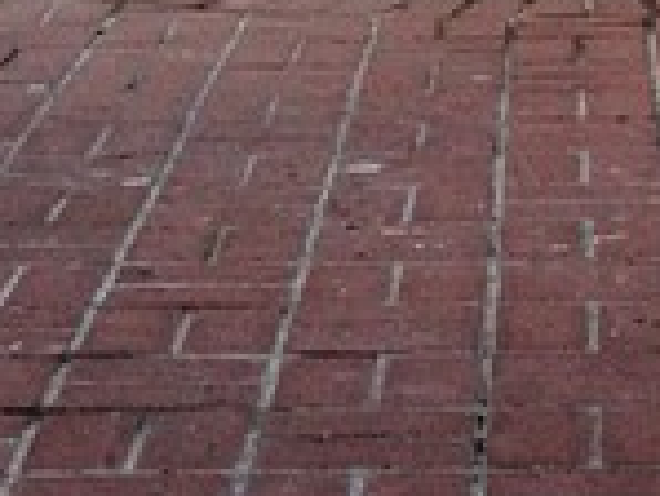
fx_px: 3797
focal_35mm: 199
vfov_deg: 7.0
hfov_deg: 9.9
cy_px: -700
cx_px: 416
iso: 25
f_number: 2.2
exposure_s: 1/252
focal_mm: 4.15
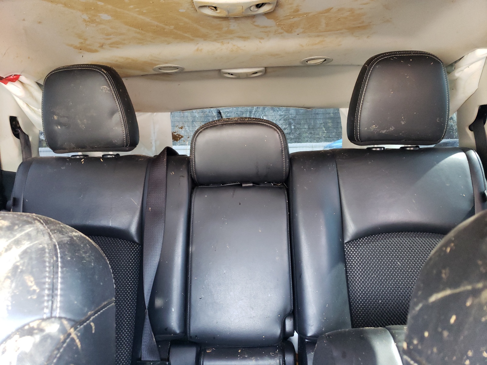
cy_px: 182
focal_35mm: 26
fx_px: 366
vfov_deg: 53.1
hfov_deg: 67.3
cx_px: 244
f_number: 1.5
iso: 299
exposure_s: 1/60.2
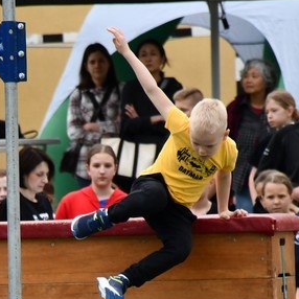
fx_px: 6235
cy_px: 283
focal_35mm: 638
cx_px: -9
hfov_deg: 2.7
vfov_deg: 2.7
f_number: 5.6
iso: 720
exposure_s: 1/1000
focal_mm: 140
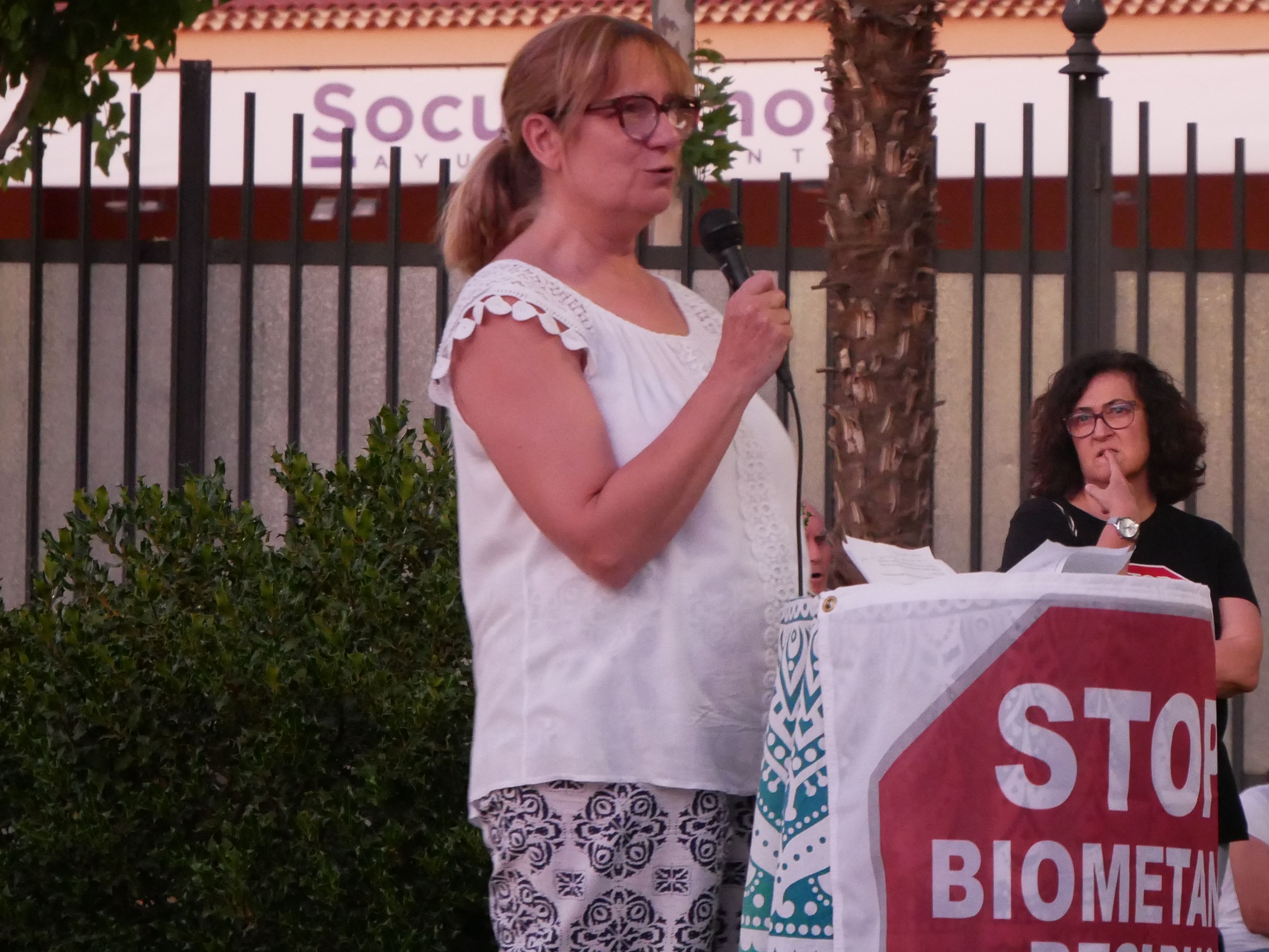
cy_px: 246
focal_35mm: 178
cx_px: 801
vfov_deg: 8.3
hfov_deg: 11.1
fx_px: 6527
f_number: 5.6
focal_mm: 60
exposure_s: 1/30
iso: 3200
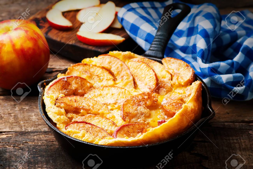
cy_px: 84
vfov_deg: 8.7
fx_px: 1107
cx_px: 126
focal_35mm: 158
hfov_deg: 13.0
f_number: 8
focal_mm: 105
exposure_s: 1/125
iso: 100
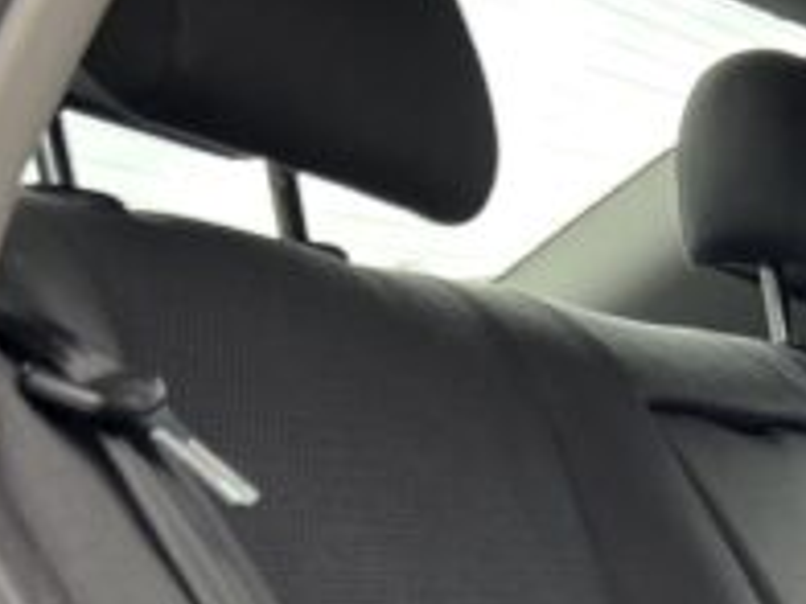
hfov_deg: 16.8
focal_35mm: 106
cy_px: 920
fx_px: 2468
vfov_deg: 13.2
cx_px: 1209
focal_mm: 5.7
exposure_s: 1/121
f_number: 1.5
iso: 125
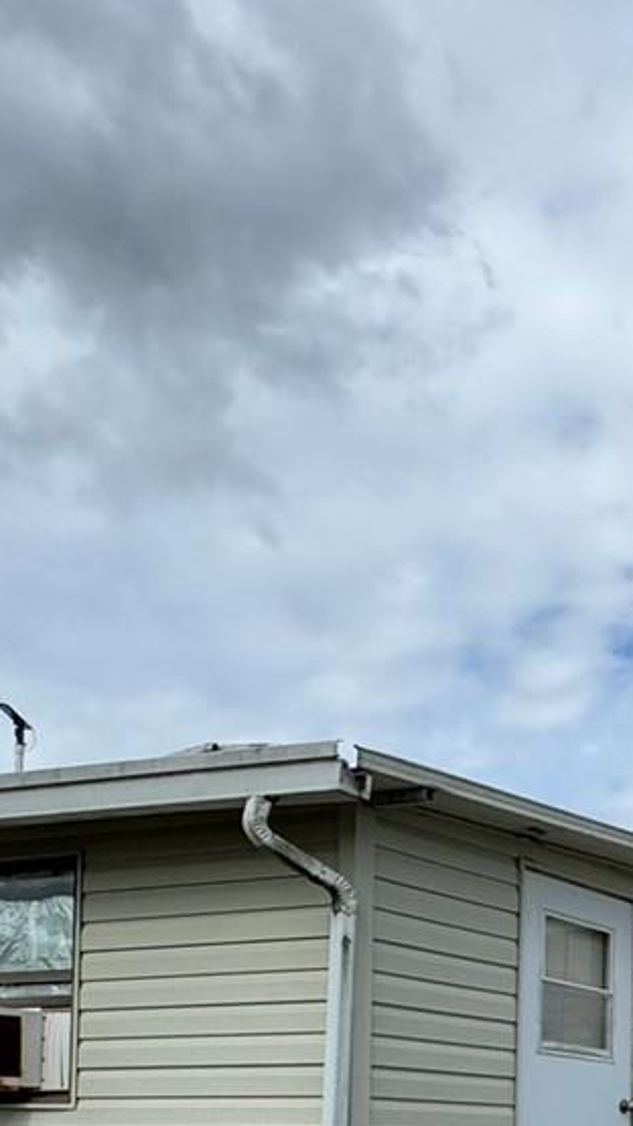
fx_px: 1314
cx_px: 1018
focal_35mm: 44
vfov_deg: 40.5
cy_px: 1130
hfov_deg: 21.4
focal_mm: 2.22
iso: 50
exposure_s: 1/2083
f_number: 2.2
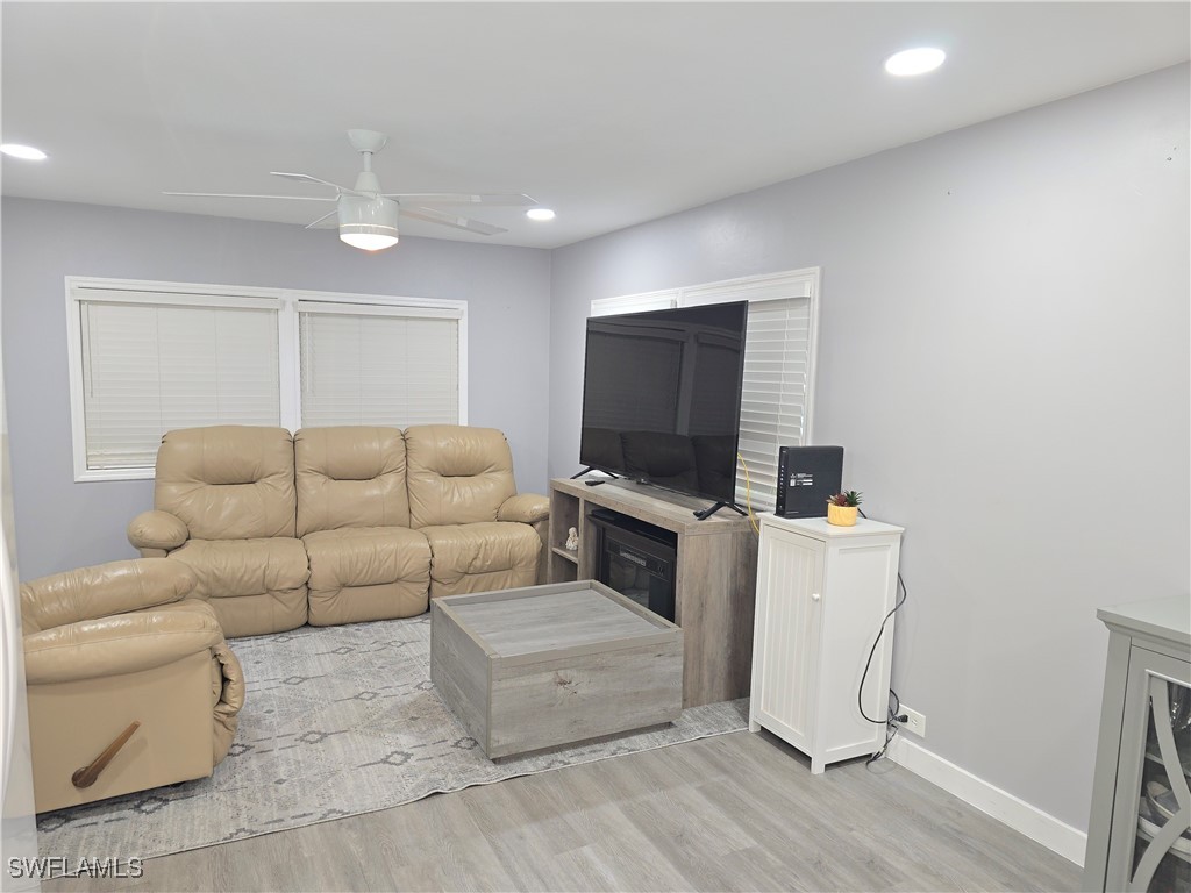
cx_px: 596
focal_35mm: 23
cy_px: 446
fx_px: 791
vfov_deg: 58.9
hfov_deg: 73.9
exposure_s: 1/24
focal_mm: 6.3
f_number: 1.7
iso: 100
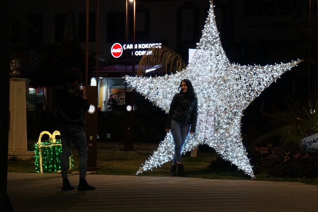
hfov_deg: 16.3
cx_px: 159
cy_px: 106
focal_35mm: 126
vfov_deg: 10.9
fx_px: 1113
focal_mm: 84
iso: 3200
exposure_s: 1/160
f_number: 6.3
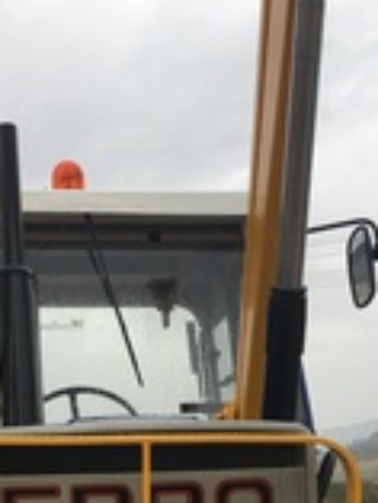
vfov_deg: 23.0
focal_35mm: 76
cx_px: 146
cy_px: 638
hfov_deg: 19.4
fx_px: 1105
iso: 25
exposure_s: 1/407
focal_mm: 4.15
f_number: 2.2
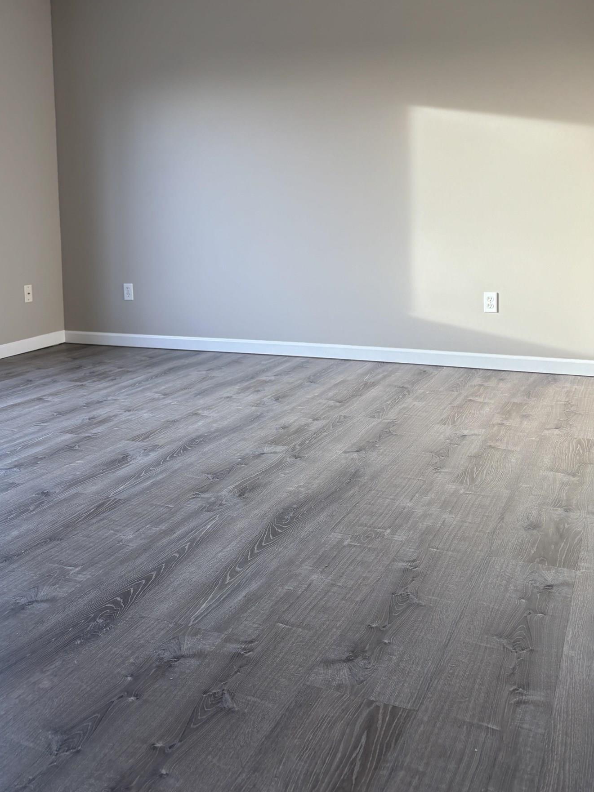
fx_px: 778
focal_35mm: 34
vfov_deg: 53.3
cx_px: 309
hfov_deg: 41.8
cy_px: 290
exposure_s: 1/120
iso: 40
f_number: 1.6
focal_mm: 5.96
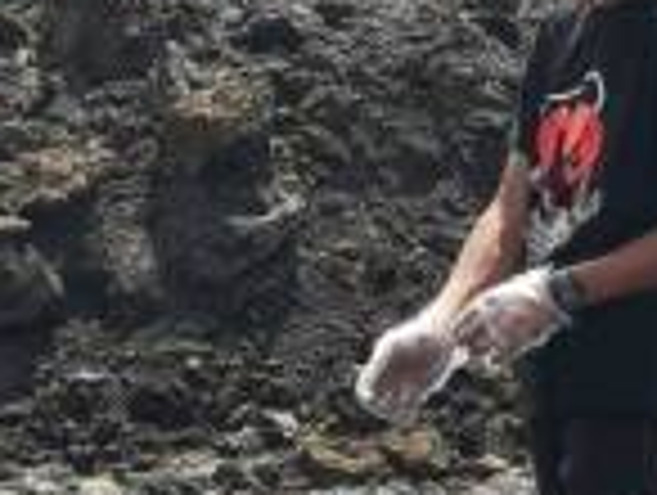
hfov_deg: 3.6
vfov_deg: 2.7
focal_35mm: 554
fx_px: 10532
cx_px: -94
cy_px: 243
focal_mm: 14.46
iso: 50
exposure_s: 1/500
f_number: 3.4
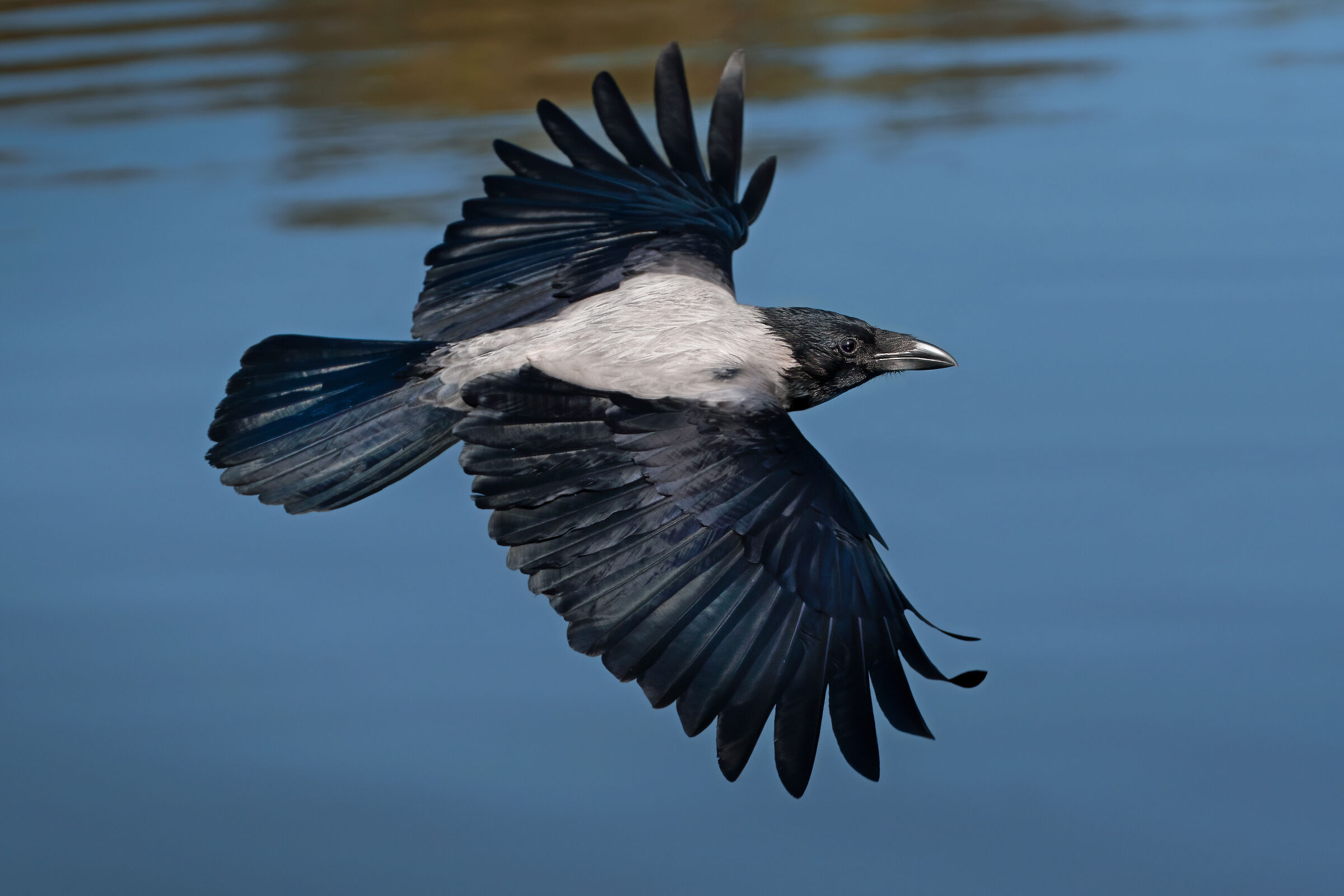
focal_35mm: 348
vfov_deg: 4.0
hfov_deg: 5.9
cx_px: 672
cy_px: 448
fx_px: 12991
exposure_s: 1/2500
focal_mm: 232
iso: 800
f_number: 8
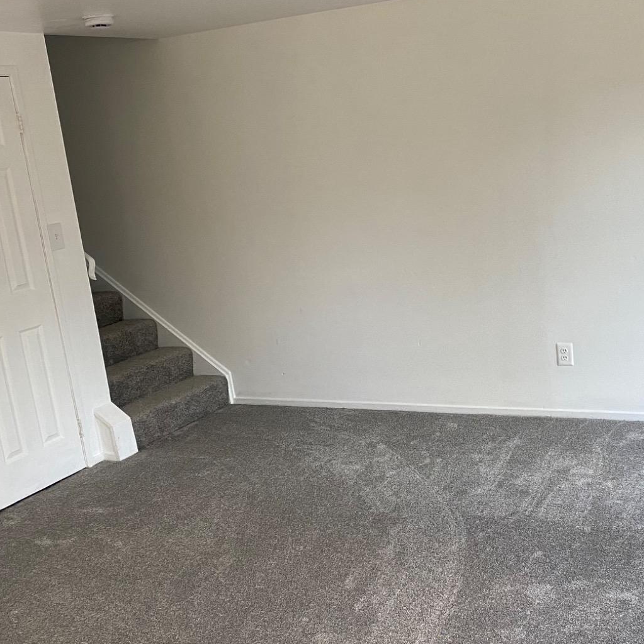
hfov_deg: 36.3
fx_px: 968
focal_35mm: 46
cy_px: 366
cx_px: 448
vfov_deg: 36.7
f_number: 1.8
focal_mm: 4.25
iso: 80
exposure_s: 1/60
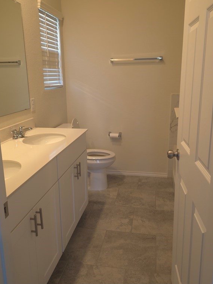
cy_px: 141
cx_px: 111
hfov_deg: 45.4
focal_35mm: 31
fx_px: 254
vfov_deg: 58.4
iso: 125
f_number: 1.7
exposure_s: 1/60
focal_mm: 6.25
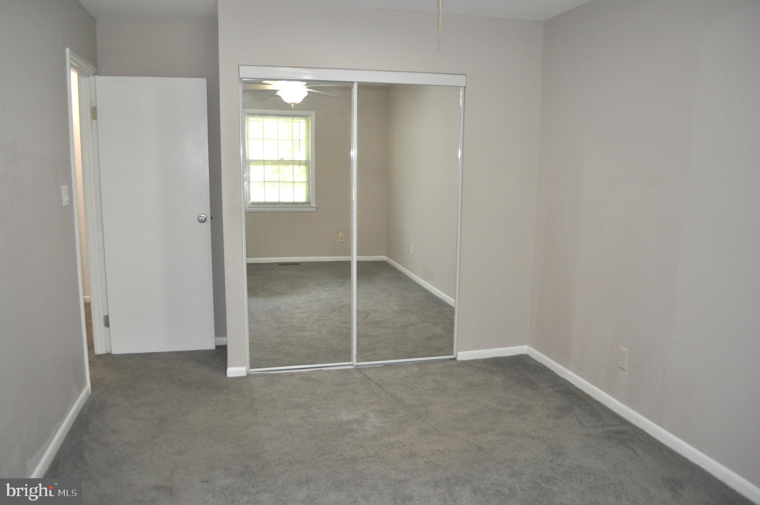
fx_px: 569
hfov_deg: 67.4
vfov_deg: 47.8
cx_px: 380
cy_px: 252
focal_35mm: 27
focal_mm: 18
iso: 800
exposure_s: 1/100
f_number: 3.5
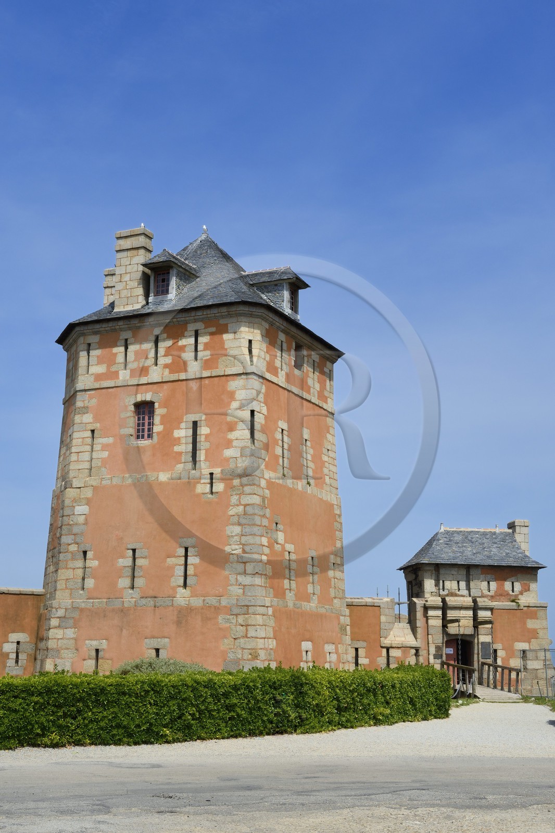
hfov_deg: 28.1
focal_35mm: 48
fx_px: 1110
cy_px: 416
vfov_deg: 41.1
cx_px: 278
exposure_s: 1/250
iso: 200
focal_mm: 48
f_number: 14
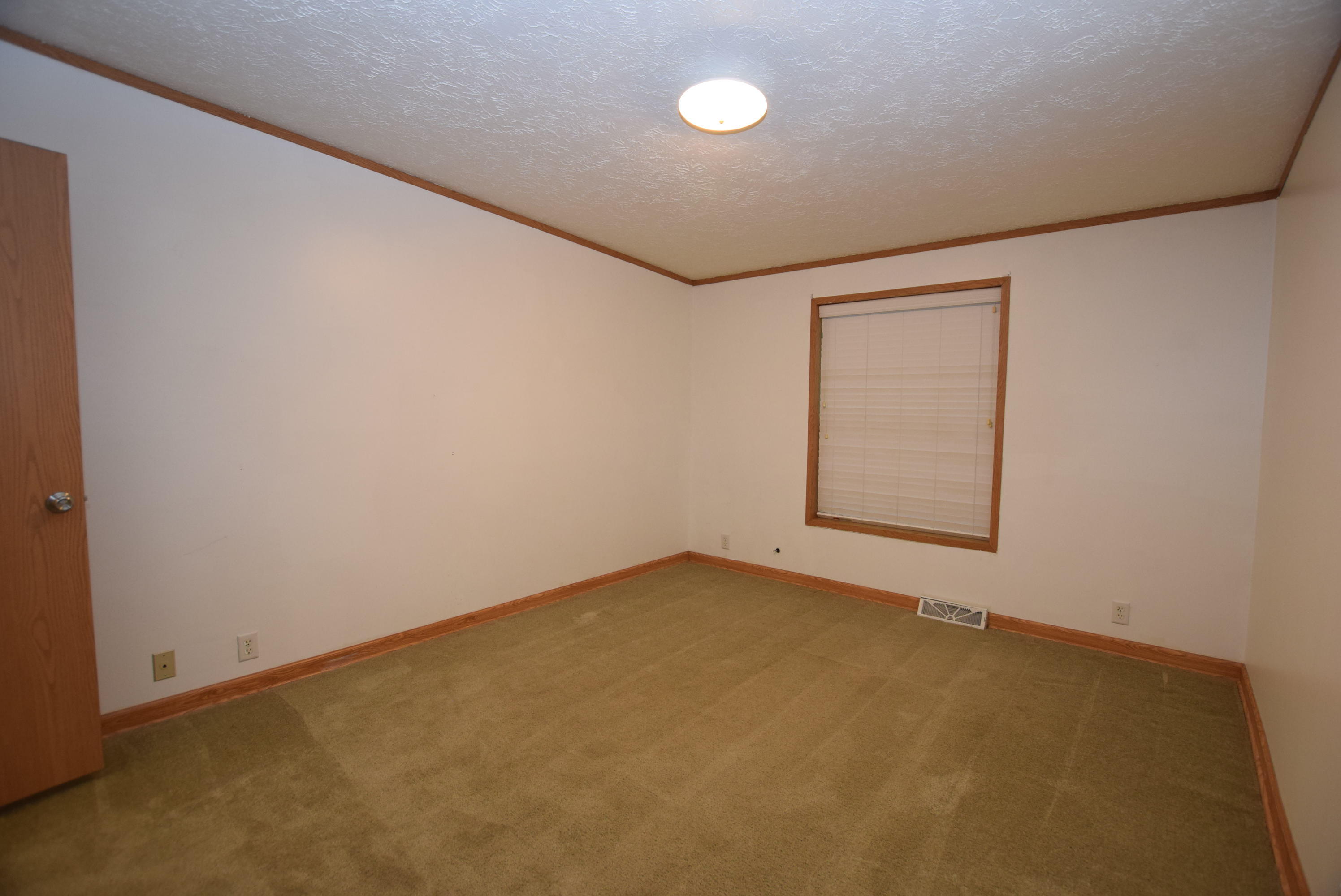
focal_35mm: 15
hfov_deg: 100.3
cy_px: 448
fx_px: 559
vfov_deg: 77.4
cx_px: 670
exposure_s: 1/60
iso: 800
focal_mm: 10
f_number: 4
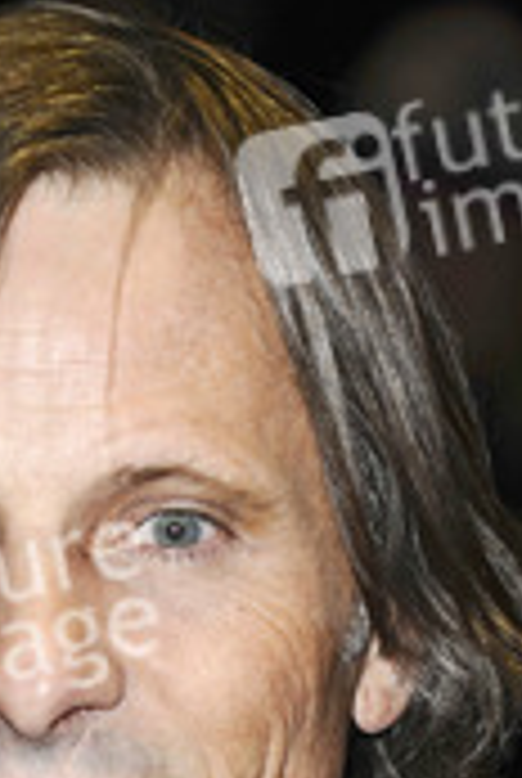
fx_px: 6910
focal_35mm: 319
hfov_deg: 4.3
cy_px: 854
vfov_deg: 6.4
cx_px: 61
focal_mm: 92
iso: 320
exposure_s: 1/250
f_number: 4.5
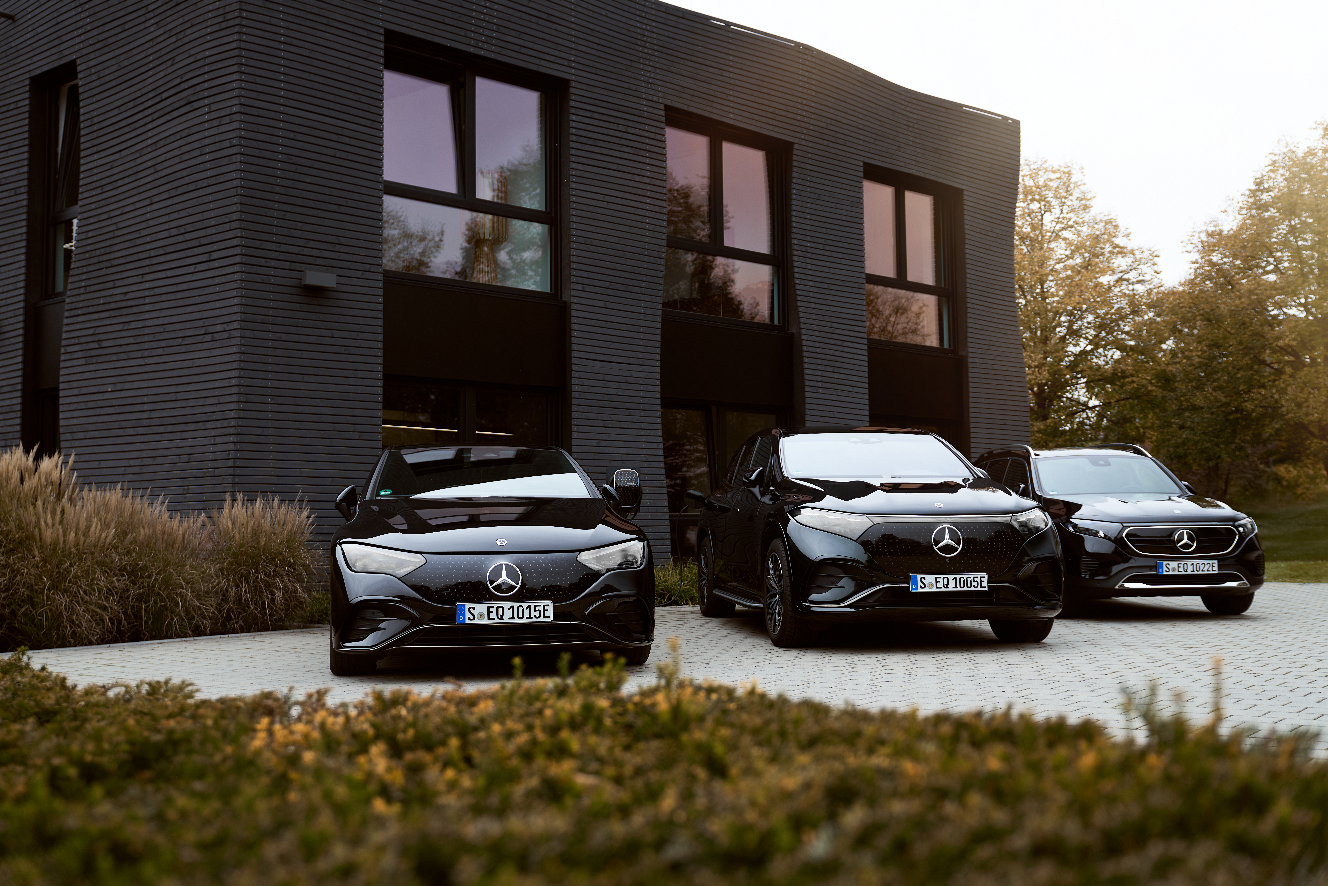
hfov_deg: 54.4
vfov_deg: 37.9
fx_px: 1291
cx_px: 664
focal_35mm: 35
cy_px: 443
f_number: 2.8
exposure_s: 1/250
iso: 160
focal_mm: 35
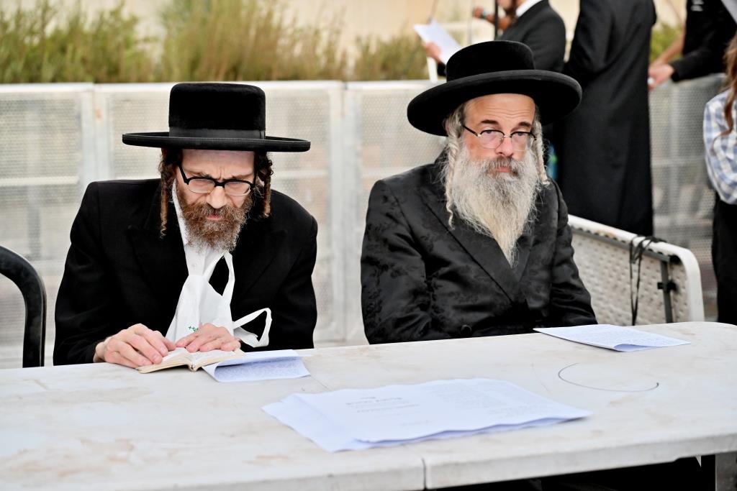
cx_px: 368
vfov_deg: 20.9
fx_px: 1331
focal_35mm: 65
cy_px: 246
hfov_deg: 31.0
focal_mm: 65
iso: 1000
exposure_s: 1/200
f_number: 4
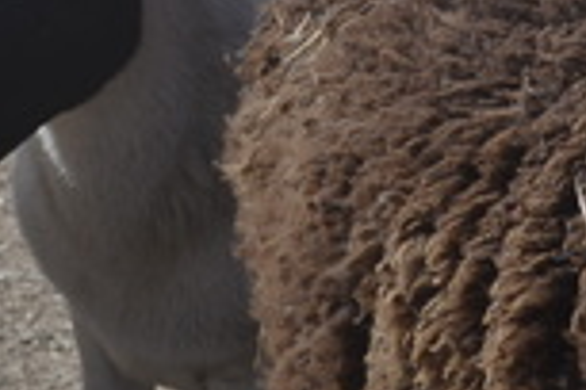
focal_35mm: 355
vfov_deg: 3.9
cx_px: -276
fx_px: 5781
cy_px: -34
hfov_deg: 5.7
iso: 100
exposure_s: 1/160
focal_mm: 55
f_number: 6.3
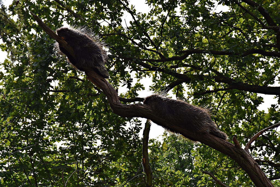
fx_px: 1225
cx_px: 140
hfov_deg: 13.0
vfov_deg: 8.7
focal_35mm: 158
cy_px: 94
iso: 200
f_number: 9
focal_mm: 105
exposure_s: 1/320
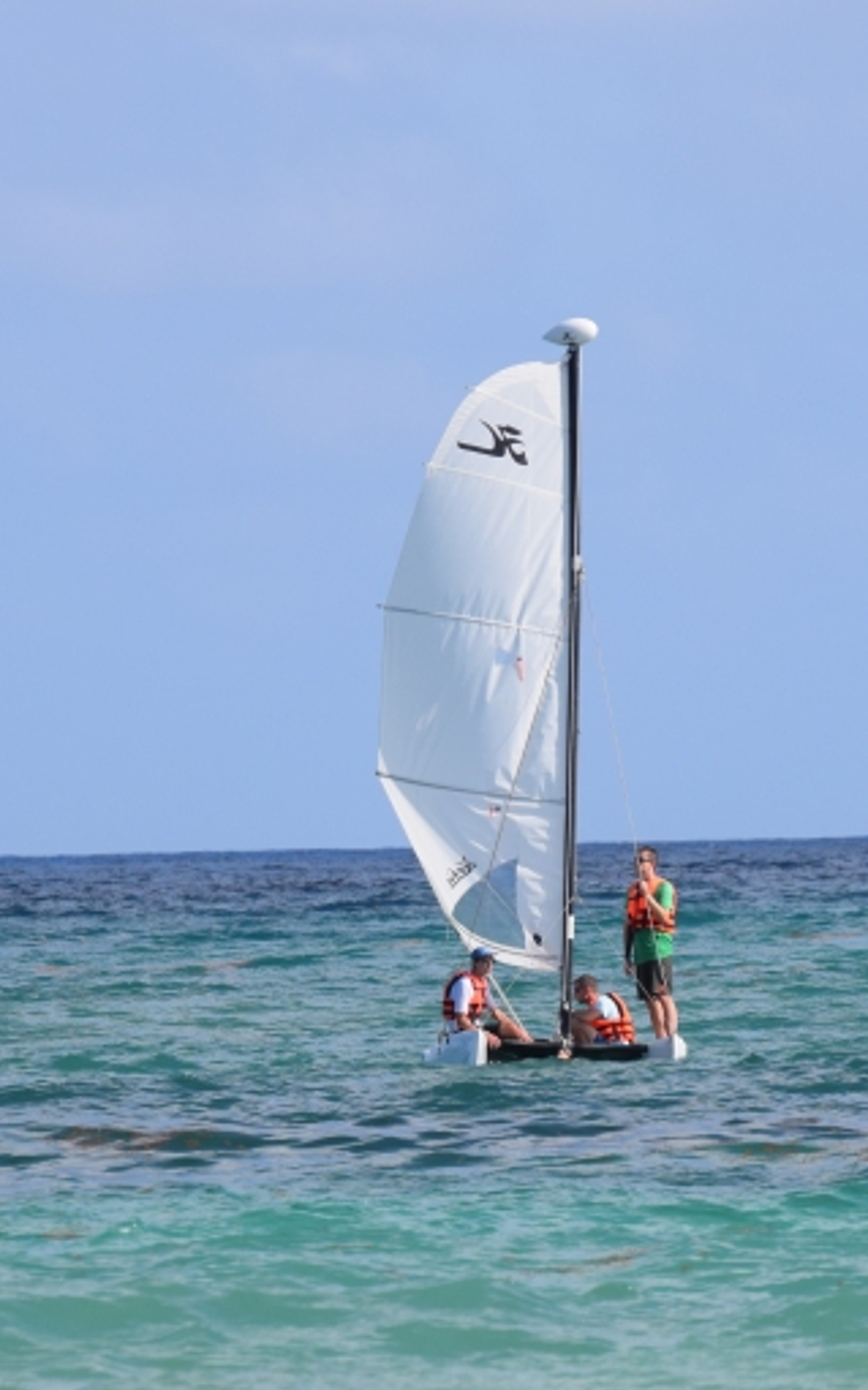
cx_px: 471
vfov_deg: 3.4
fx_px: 23221
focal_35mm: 613
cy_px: 707
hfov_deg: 2.1
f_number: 8
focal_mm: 200
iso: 400
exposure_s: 1/2000
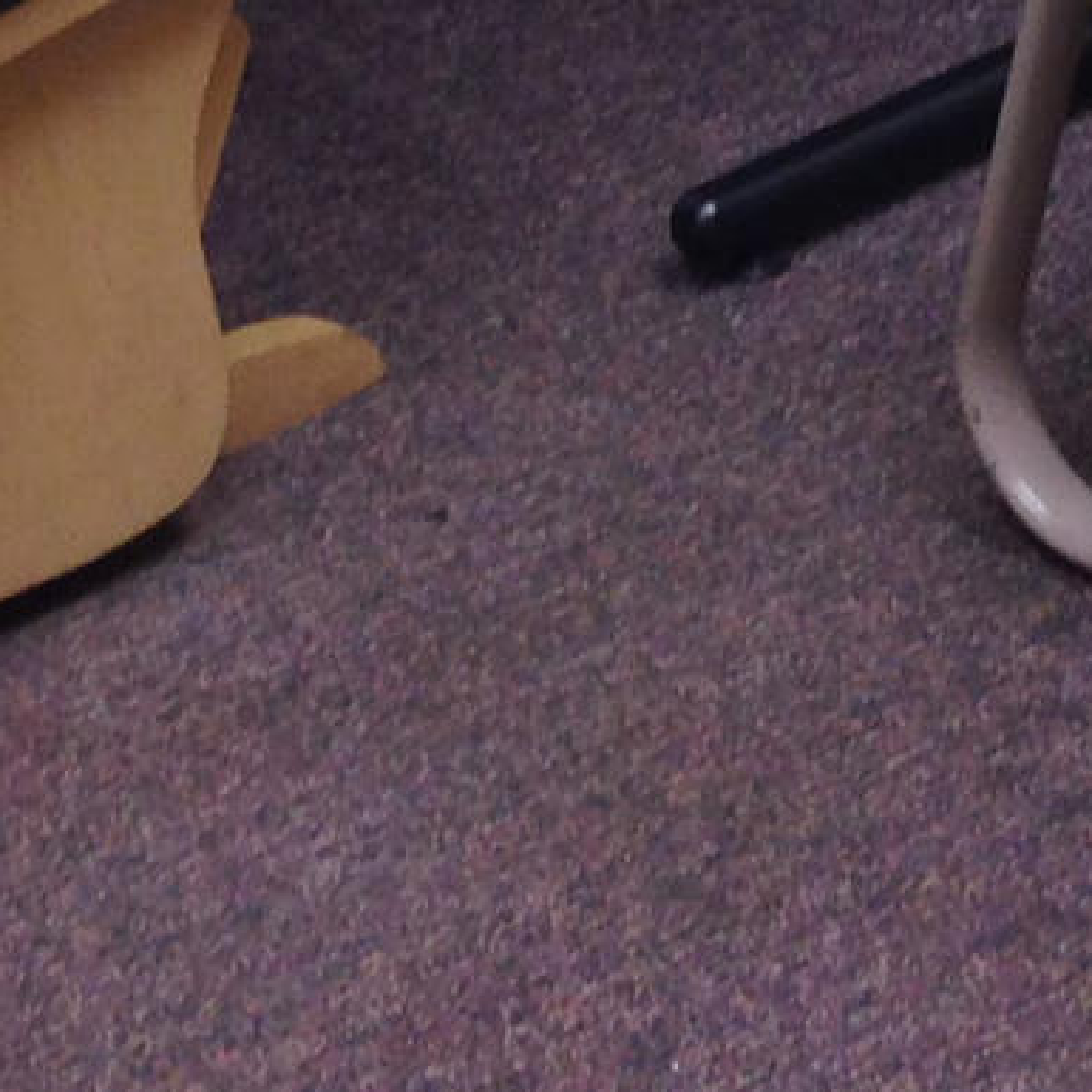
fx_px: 6496
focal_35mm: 182
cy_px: -1101
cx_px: 1177
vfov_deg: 9.0
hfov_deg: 9.5
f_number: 2.4
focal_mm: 4.12
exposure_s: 1/20
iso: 80
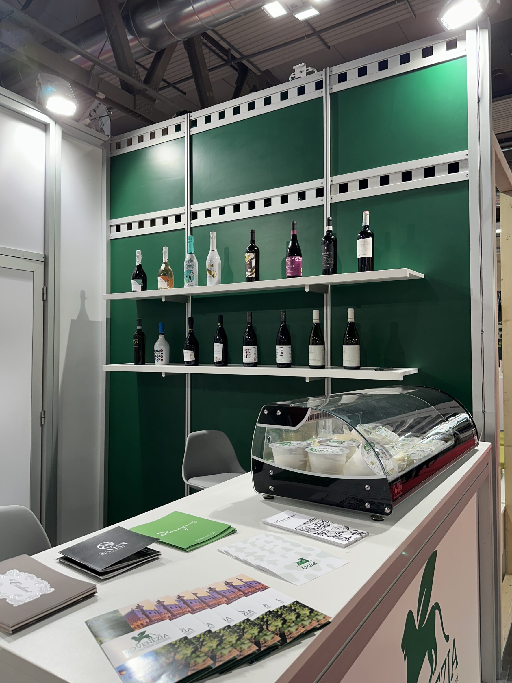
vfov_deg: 67.3
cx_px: 235
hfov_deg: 53.0
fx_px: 513
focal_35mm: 26
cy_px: 330
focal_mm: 6.86
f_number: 1.78
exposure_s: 1/100
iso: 80
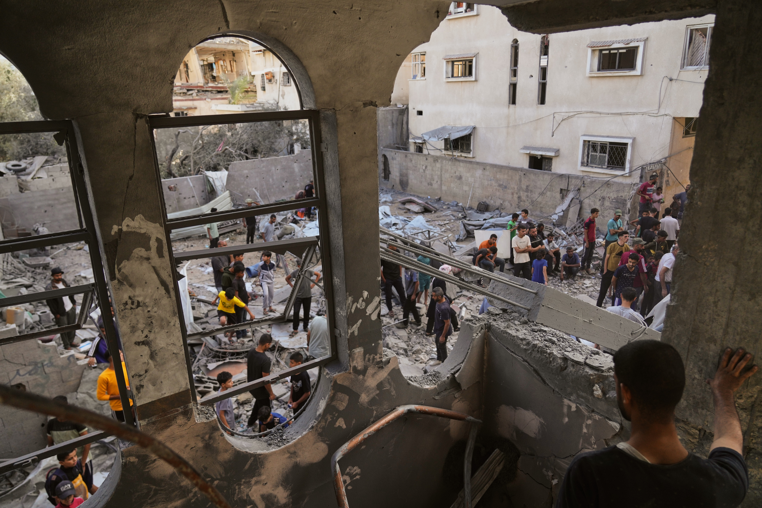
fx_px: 508
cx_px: 381
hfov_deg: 73.7
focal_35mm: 24
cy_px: 254
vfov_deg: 53.1
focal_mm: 24
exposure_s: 1/1000
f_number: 4
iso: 320
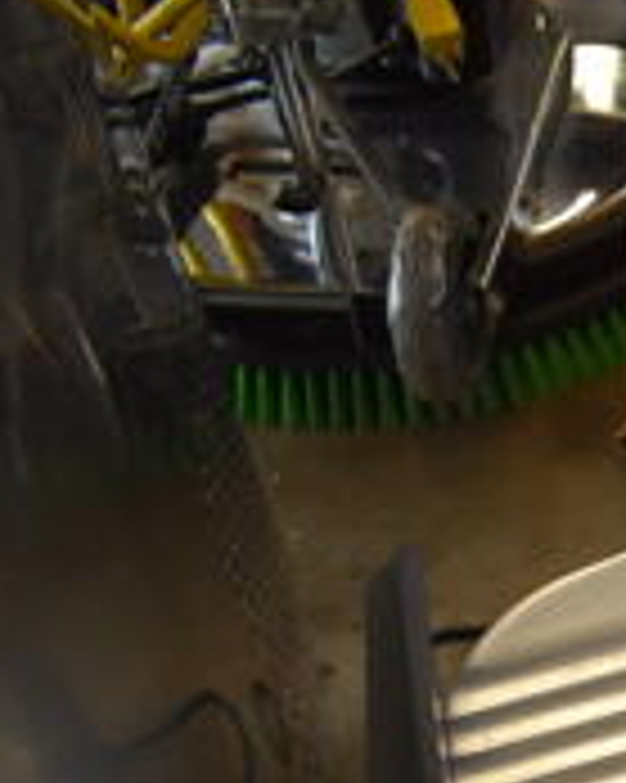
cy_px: 850
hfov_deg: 14.3
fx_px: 2063
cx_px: 1257
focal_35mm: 89
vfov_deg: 20.5
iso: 800
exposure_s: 1/200
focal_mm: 18
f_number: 3.5
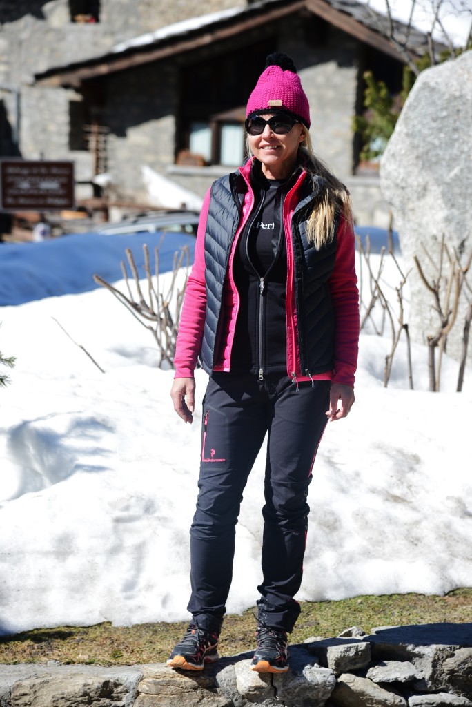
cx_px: 236
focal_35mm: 120
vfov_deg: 17.1
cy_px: 354
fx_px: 2357
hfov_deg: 11.4
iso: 250
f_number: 5
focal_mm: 120
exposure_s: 1/1000
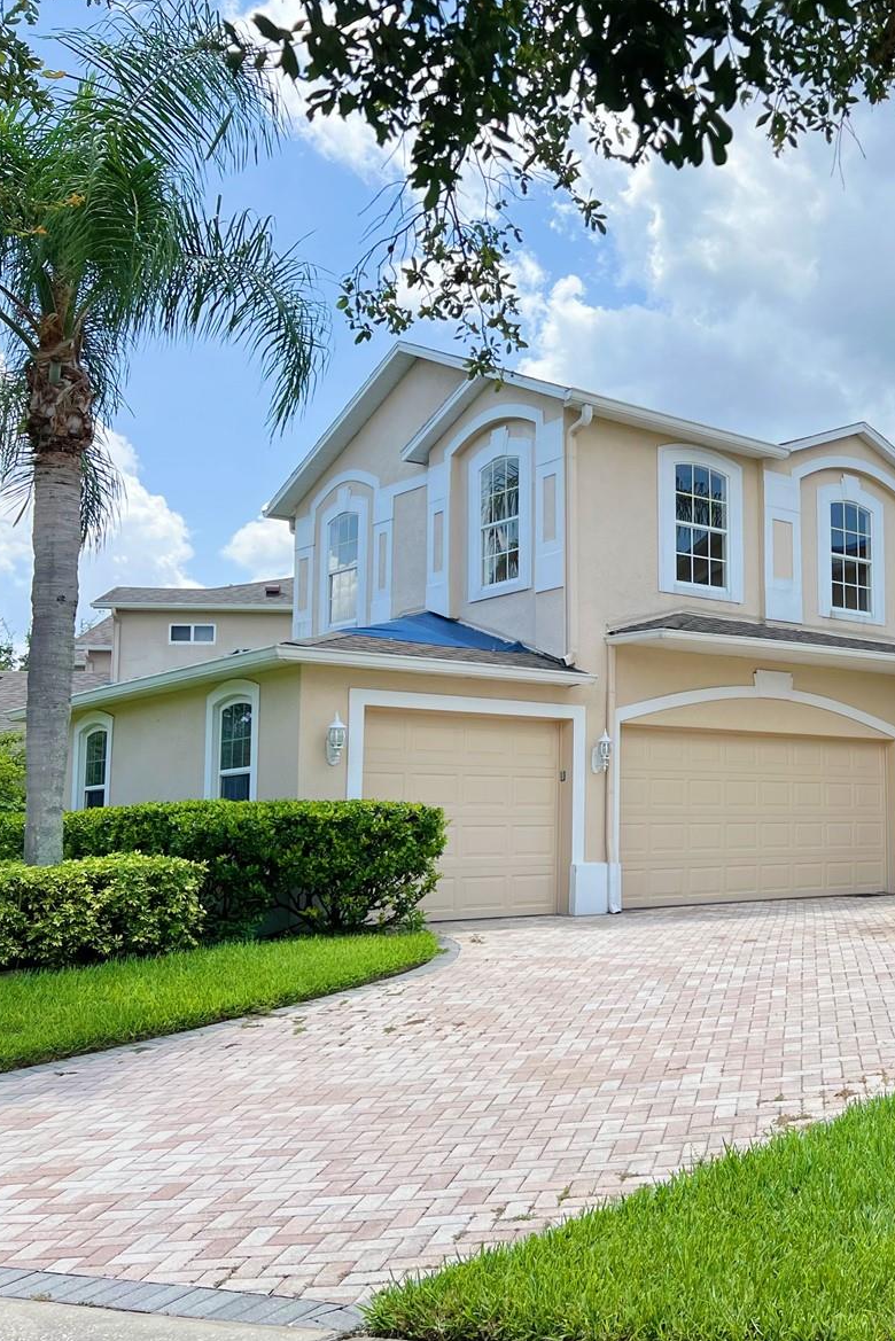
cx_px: 866
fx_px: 1379
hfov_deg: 33.3
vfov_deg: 51.9
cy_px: 683
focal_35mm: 37
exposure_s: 1/3704
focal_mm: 5.7
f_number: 1.5
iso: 50
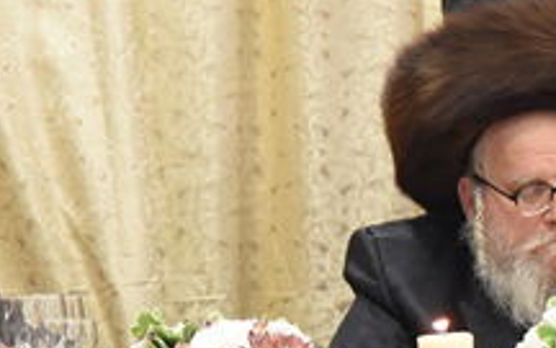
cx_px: 1030
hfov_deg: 4.1
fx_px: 7698
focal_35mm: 508
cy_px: 192
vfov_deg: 2.6
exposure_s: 1/125
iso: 2500
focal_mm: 105
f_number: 4.5
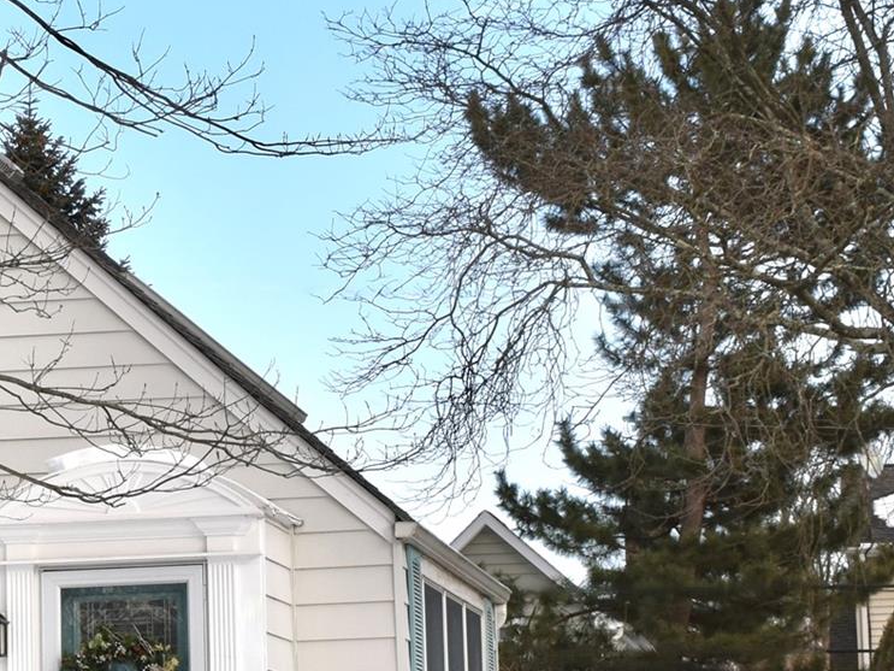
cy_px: 433
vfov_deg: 13.8
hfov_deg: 17.9
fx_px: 2771
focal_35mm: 107
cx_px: 10
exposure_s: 1/320
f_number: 9
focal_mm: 27
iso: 400
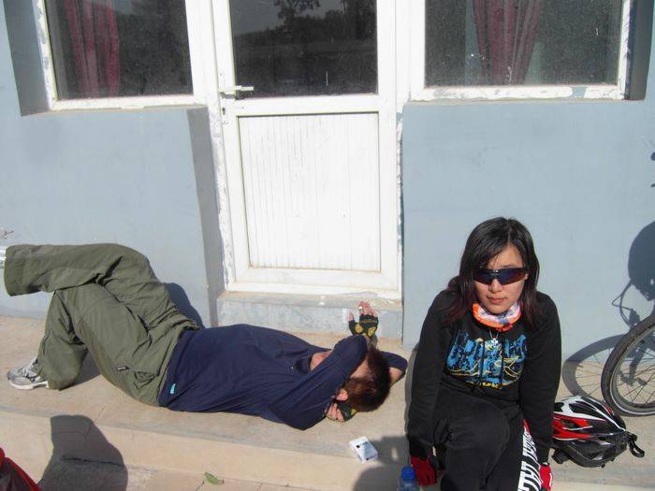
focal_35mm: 28
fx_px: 530
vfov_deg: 49.7
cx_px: 328
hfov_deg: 63.4
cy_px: 246
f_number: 7.3
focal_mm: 6
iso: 80
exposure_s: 1/500
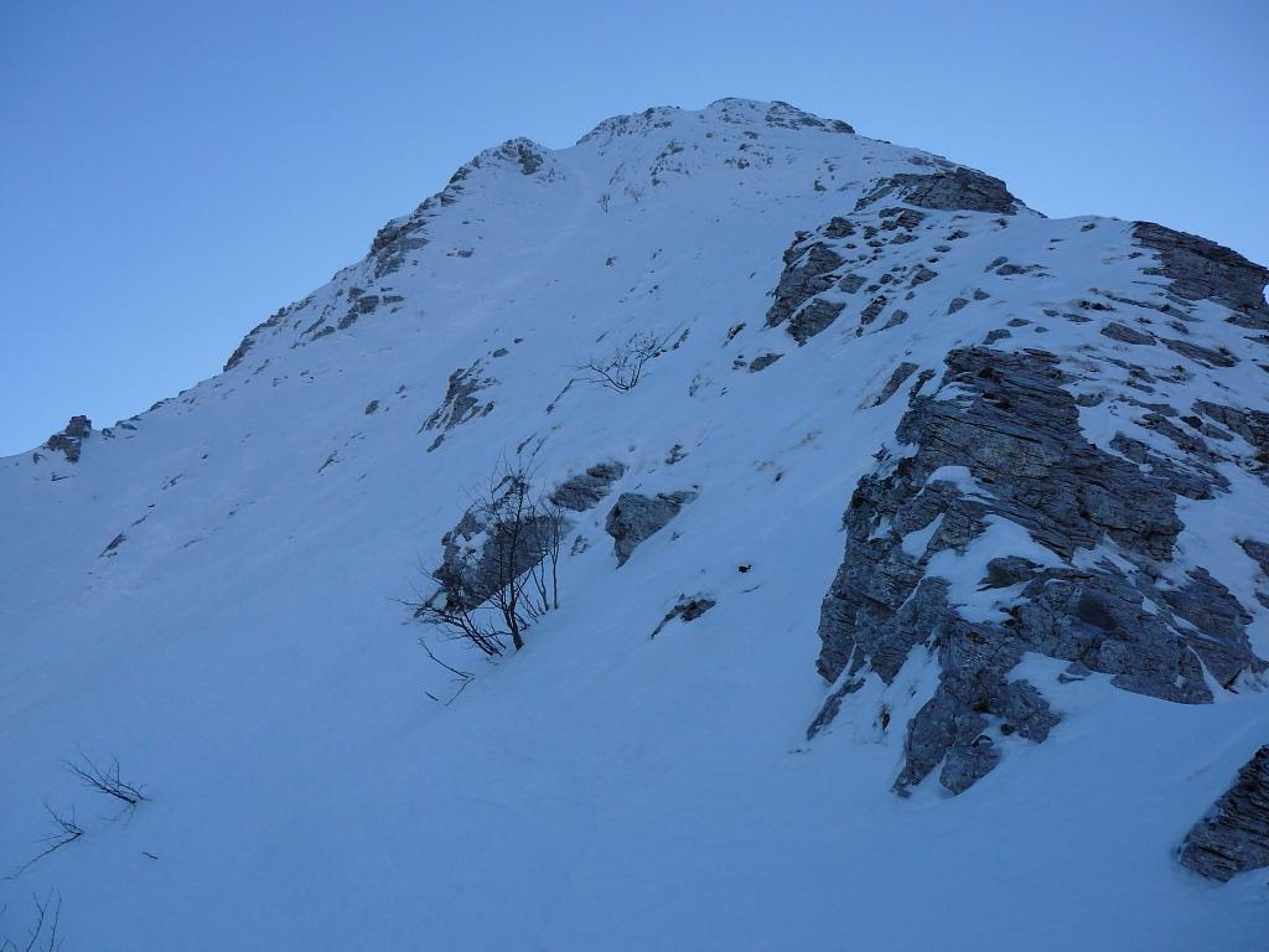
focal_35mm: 35
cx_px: 634
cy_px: 476
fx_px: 1283
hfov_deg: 52.6
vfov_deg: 40.7
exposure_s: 1/400
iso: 80
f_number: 5
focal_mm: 5.2
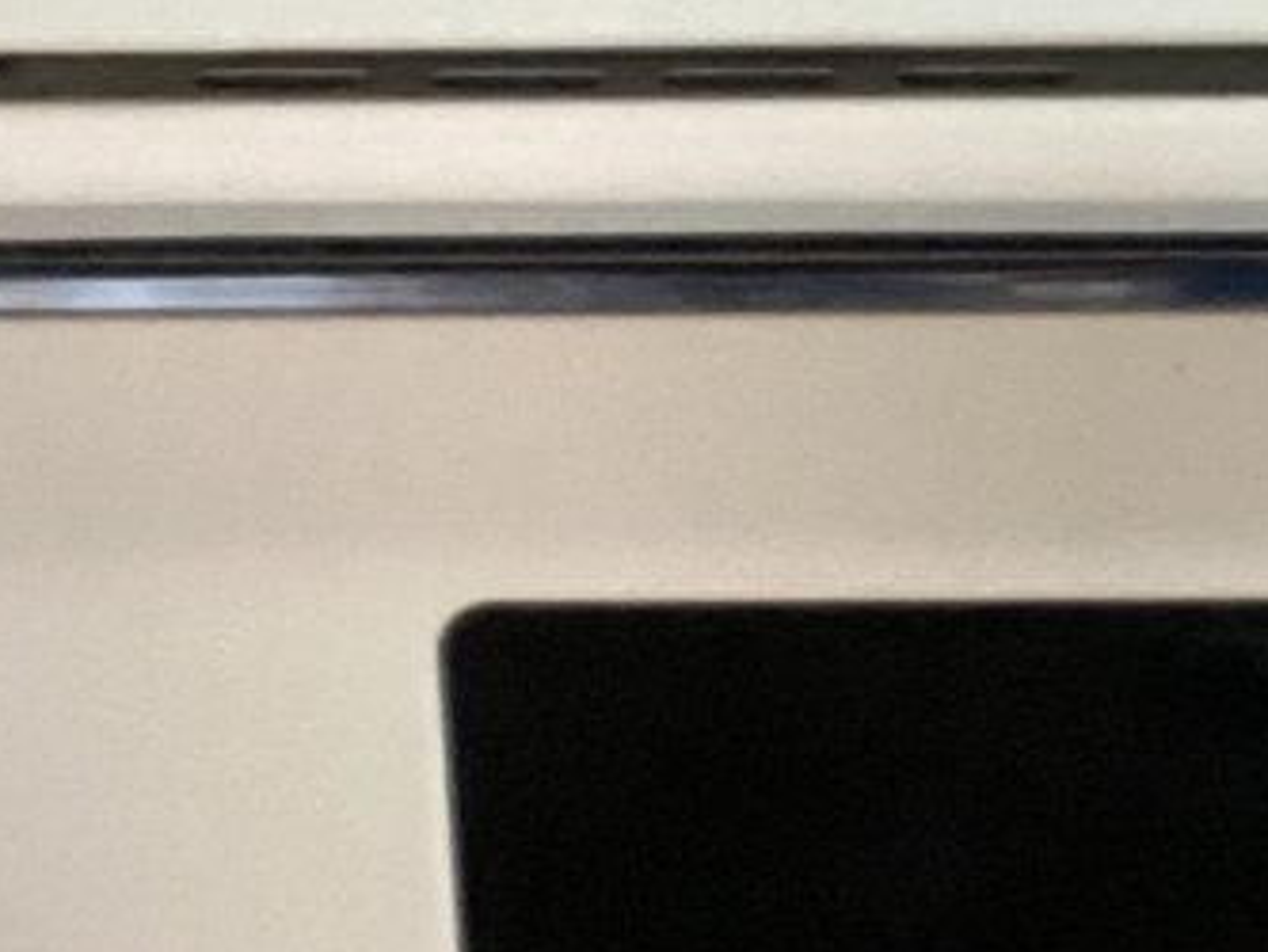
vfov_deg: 10.5
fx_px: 5167
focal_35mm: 141
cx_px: 1064
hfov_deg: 13.9
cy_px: 600
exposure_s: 1/40
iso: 400
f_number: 2.4
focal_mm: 3.3
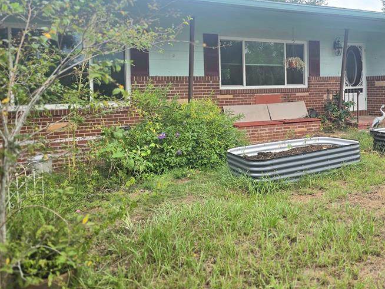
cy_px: 101
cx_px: 268
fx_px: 401
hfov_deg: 50.1
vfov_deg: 39.3
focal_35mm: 36
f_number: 1.7
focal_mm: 6.3
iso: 12
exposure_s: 1/500
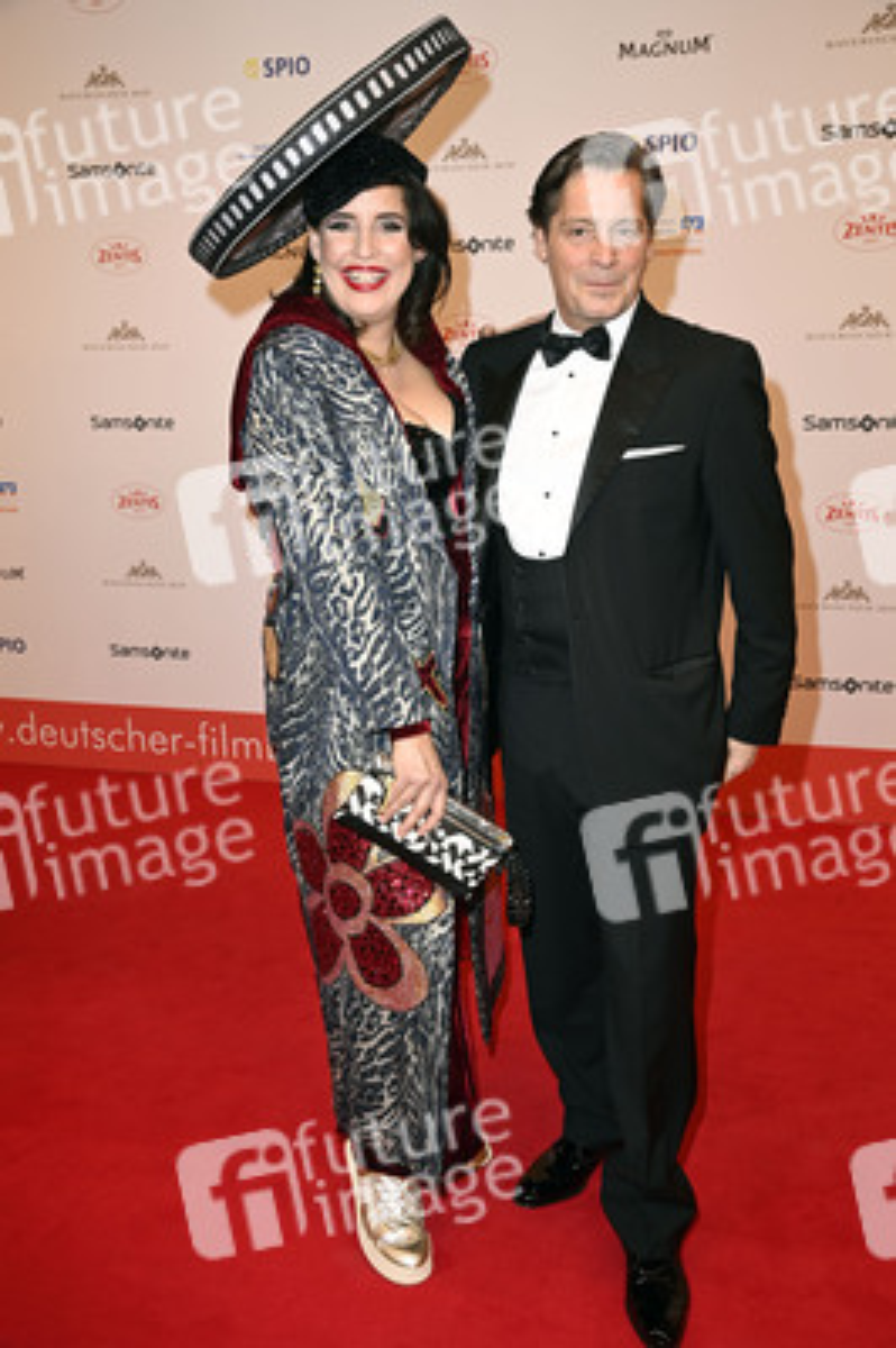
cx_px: 448
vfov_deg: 55.8
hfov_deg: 38.8
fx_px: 1271
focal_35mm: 34
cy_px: 674
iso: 640
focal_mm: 34
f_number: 7.1
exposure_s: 1/250
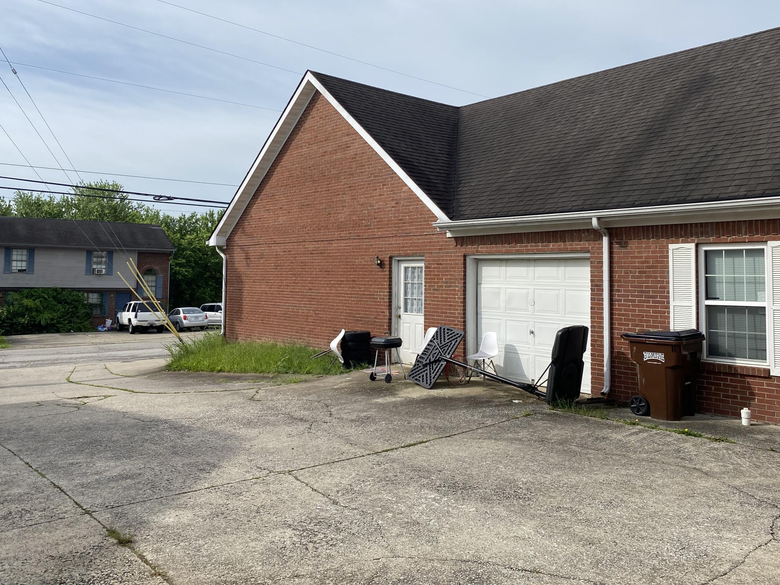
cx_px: 393
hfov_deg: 58.4
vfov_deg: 45.2
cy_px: 237
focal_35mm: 31
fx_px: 699
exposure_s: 1/3300
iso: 32
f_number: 1.8
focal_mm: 4.25
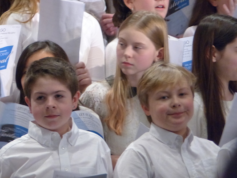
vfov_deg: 2.5
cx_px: 118
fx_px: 4109
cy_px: 89
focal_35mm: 600
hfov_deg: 3.3
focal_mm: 108
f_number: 2.8
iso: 800
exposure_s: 1/25
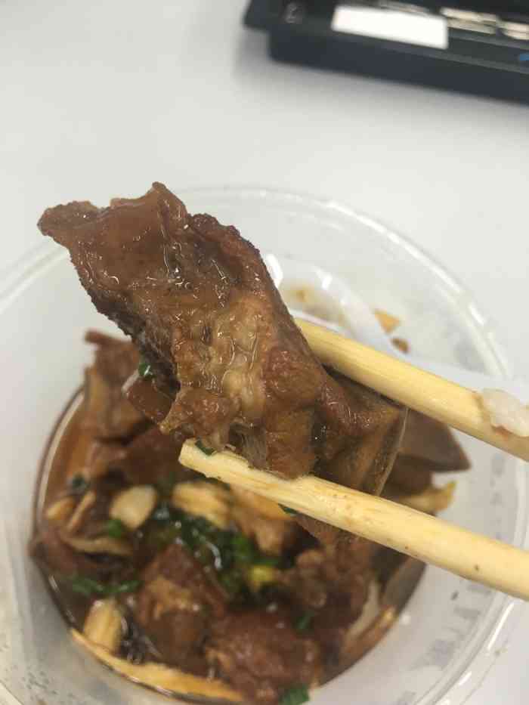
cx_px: 264
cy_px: 352
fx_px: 591
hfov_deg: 48.2
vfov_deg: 61.7
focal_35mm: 29
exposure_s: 1/33
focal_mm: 4.15
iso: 100
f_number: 2.2
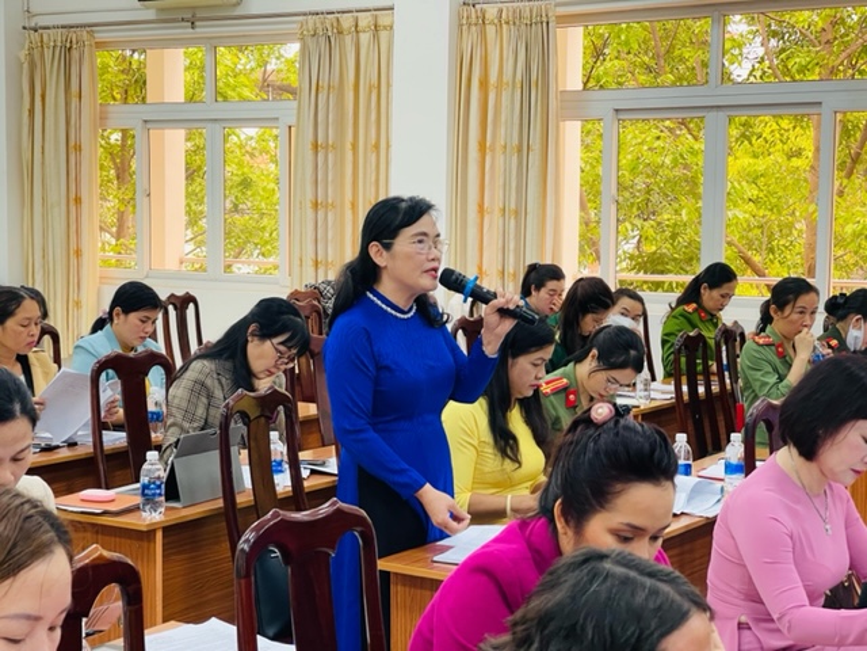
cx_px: 434
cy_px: 326
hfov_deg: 30.3
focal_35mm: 64
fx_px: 1603
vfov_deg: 22.9
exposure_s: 1/50
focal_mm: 7.5
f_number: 2.2
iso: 125
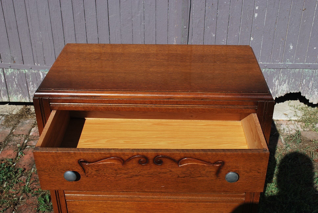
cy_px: 106
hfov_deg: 43.6
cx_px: 159
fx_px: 398
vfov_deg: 29.9
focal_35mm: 45
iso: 100
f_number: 8
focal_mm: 30
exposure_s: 1/250
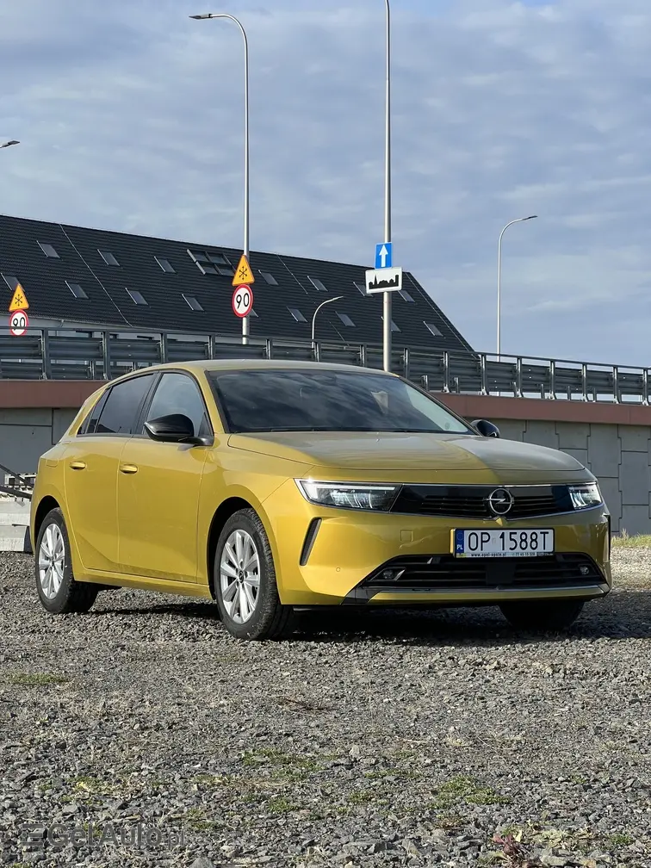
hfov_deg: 19.1
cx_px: 326
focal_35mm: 77
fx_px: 1931
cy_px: 434
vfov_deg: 25.3
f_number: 2.8
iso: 32
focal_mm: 9
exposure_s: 1/504
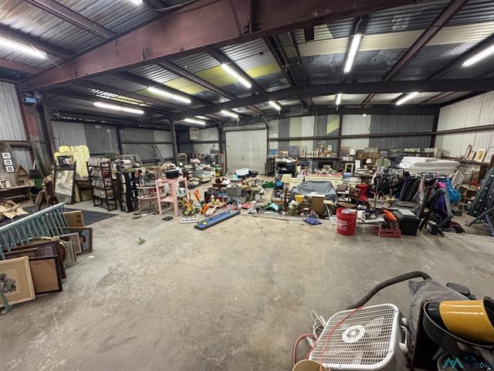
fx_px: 200
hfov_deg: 102.1
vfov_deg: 85.7
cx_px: 247
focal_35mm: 14
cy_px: 186
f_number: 2.2
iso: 400
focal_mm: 2.22
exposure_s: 1/60
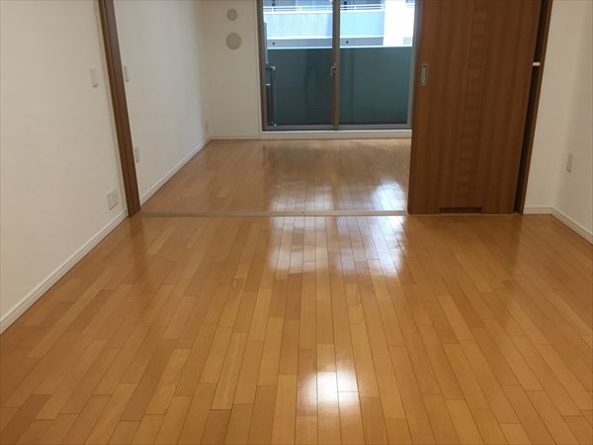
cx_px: 296
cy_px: 222
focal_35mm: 29
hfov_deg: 61.7
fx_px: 497
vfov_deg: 48.2
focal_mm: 4.15
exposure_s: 1/33
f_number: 2.2
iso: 50
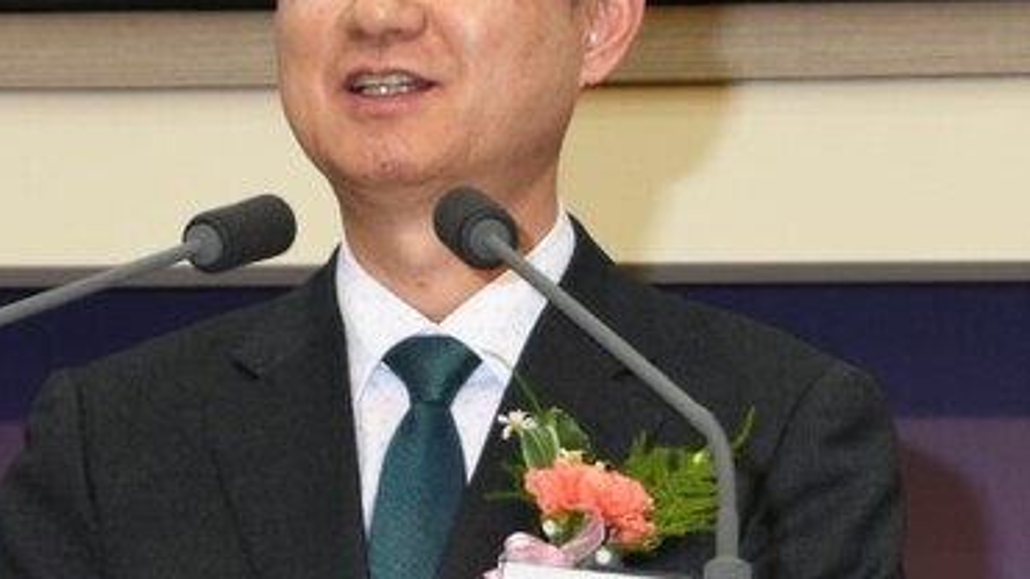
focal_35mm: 285
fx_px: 7783
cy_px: 267
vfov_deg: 4.3
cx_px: 465
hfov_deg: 7.6
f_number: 5.6
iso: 400
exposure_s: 1/60.2
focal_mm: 70
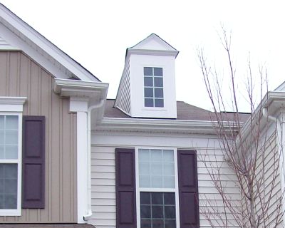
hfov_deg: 21.2
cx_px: 165
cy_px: 261
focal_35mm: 90
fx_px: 759
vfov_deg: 16.5
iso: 80
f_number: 2.7
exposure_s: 1/209
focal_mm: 6
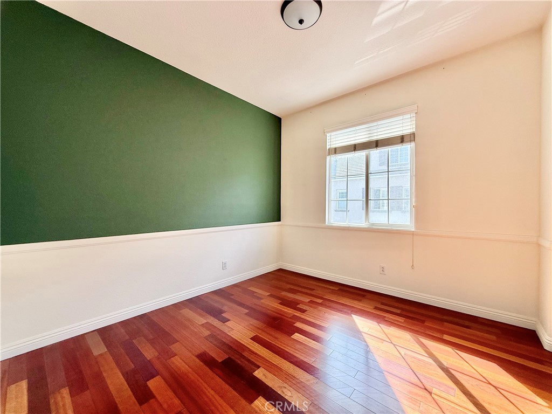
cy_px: 207
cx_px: 276
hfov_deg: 102.1
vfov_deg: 85.7
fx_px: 223
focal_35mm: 14
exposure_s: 1/180
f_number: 2.2
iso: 64
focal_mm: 2.22
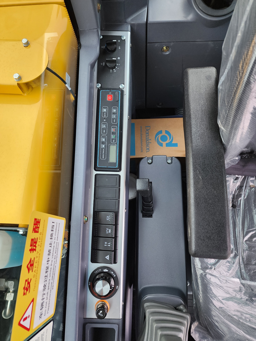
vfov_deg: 73.9
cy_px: 170
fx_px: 227
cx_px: 128
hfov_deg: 58.9
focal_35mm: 23
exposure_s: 1/180
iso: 125
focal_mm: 6.4
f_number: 1.8
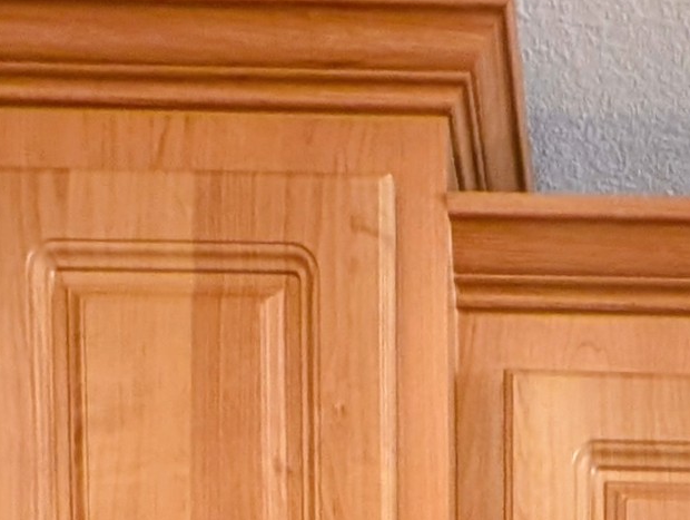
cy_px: 1640
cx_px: 730
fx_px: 1537
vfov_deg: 10.8
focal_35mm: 77
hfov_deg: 23.9
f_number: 1.95
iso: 65
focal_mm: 2.23
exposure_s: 1/24
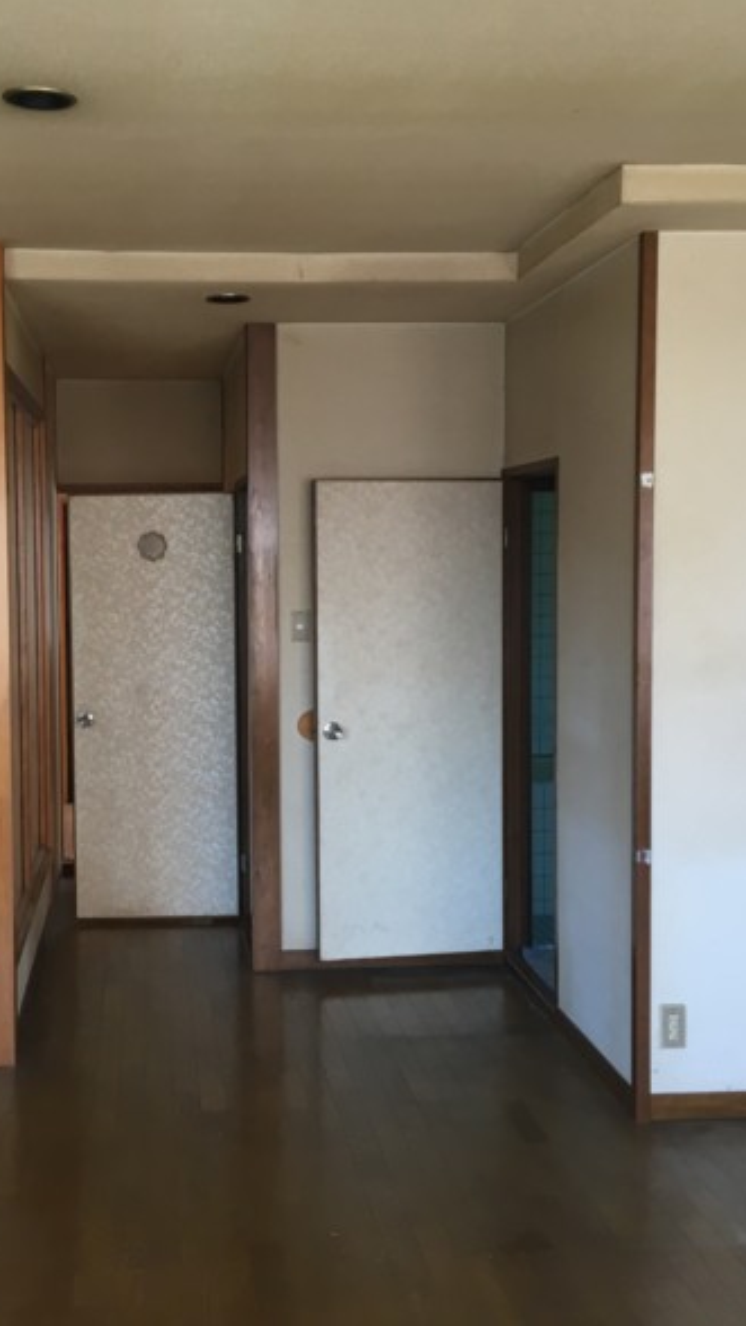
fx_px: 1511
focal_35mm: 43
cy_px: 654
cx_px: 255
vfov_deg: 47.3
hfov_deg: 27.6
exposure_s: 1/30
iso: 50
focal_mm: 4.15
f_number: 2.2
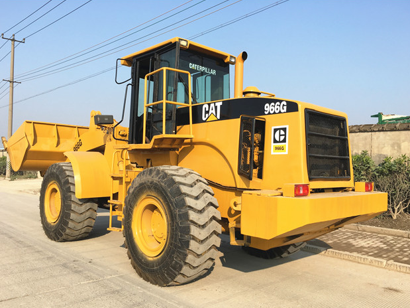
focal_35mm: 30
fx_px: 355
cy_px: 158
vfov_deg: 46.8
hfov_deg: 60.0
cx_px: 207
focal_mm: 4.15
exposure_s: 1/1054
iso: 25
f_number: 2.2
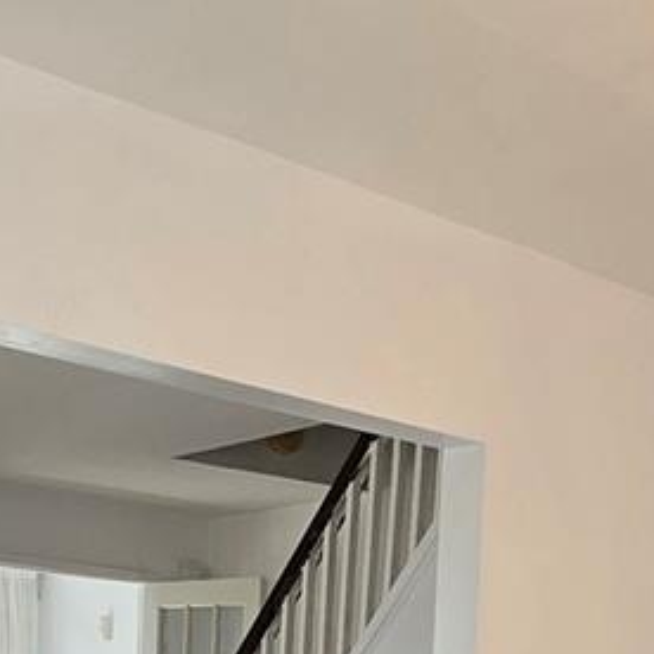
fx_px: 1368
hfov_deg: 26.4
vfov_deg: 22.2
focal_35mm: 64
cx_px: 512
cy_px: 983
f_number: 2.2
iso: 50
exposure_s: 1/120
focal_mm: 2.2
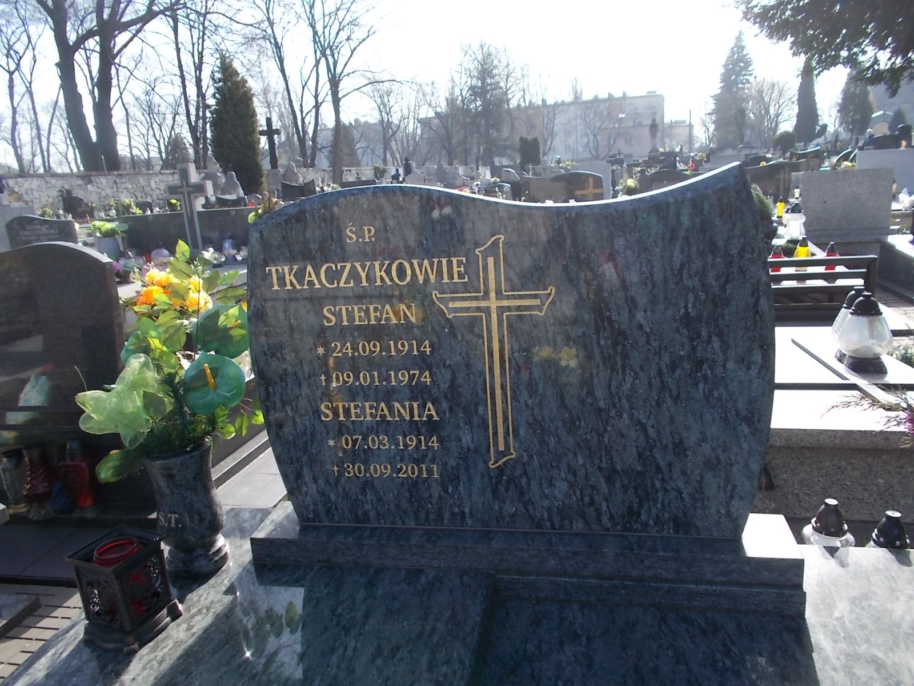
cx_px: 457
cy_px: 343
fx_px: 687
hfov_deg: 67.3
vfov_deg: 53.1
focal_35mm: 26
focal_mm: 4.6
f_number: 3.2
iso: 80
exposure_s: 1/320
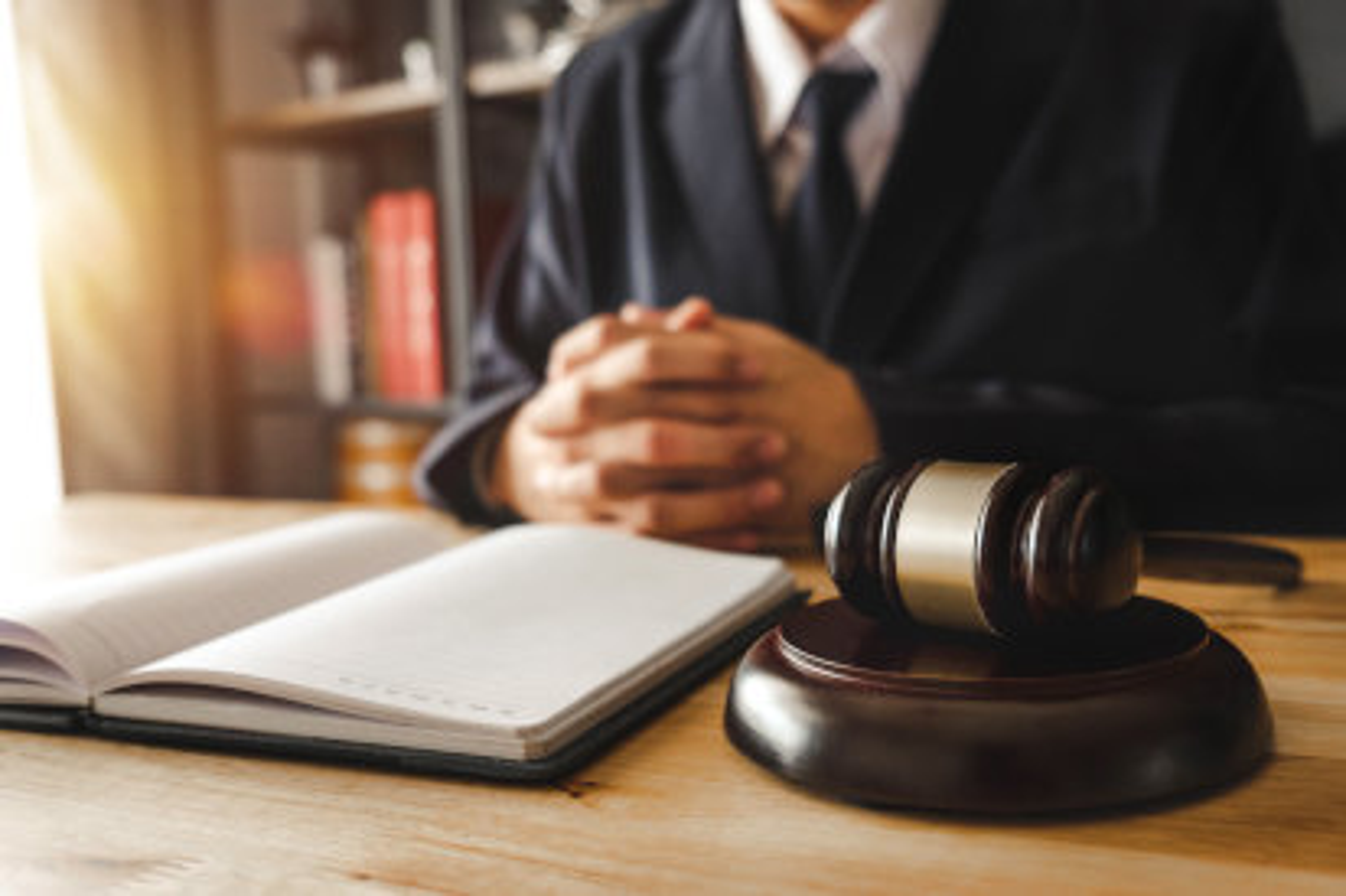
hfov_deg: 53.2
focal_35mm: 36
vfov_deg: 36.8
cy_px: 448
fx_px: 1345
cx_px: 673
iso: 320
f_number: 3.2
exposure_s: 1/60
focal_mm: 24.3
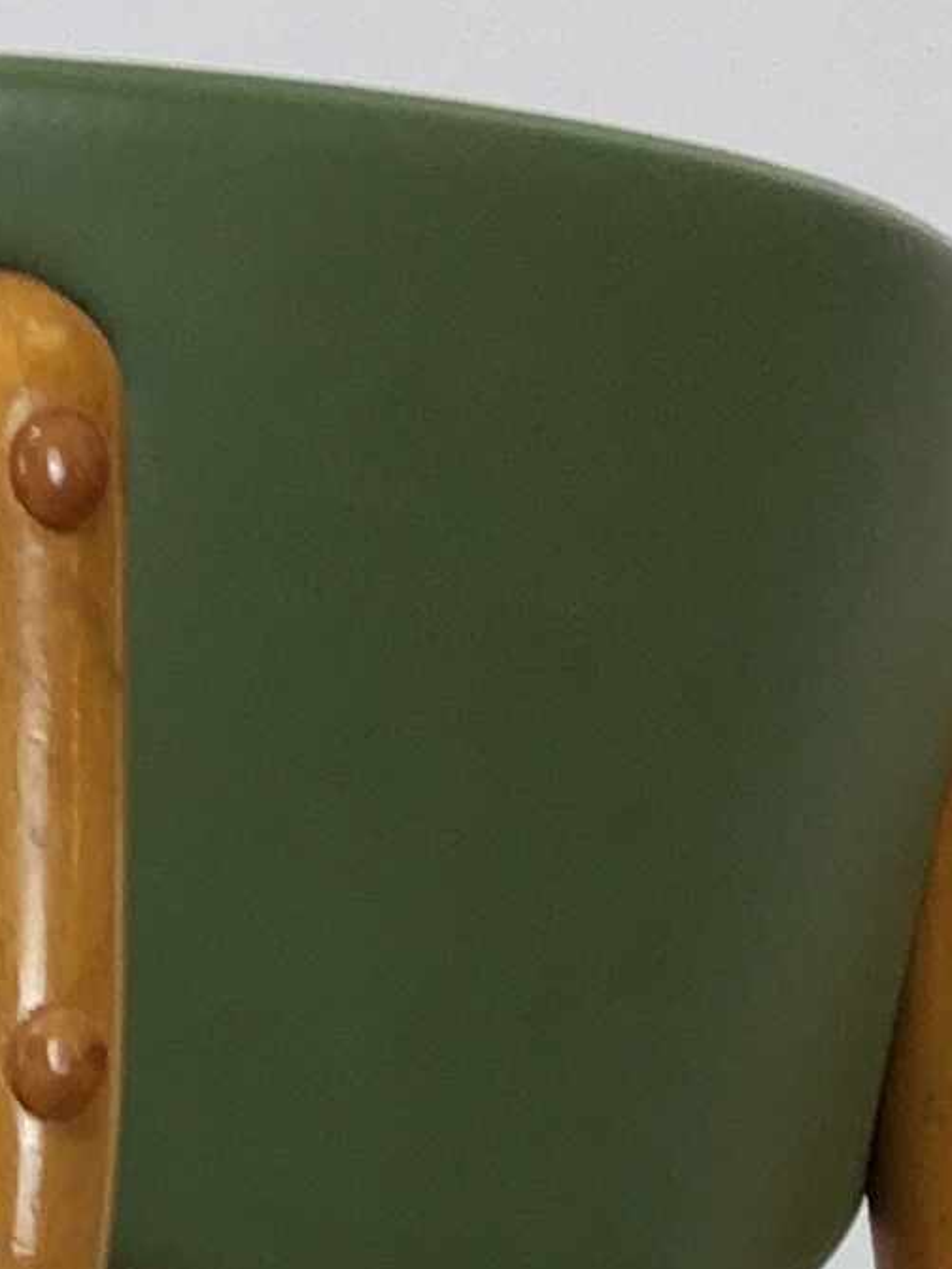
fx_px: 6380
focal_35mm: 174
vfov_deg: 9.8
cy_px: 3156
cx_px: -361
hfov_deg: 8.4
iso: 40
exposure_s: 1/33
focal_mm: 4.15
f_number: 2.2
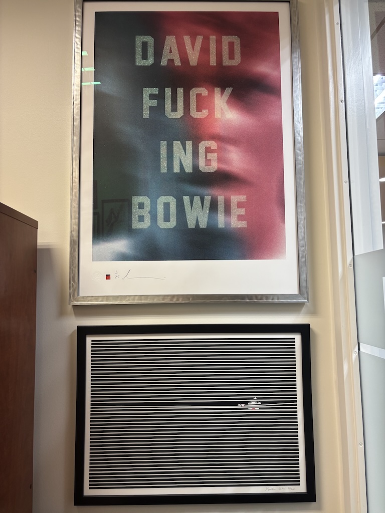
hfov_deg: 53.1
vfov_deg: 67.3
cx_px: 192
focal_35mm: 26
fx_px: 386
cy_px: 256
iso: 160
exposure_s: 1/60
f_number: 1.6
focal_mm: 5.96
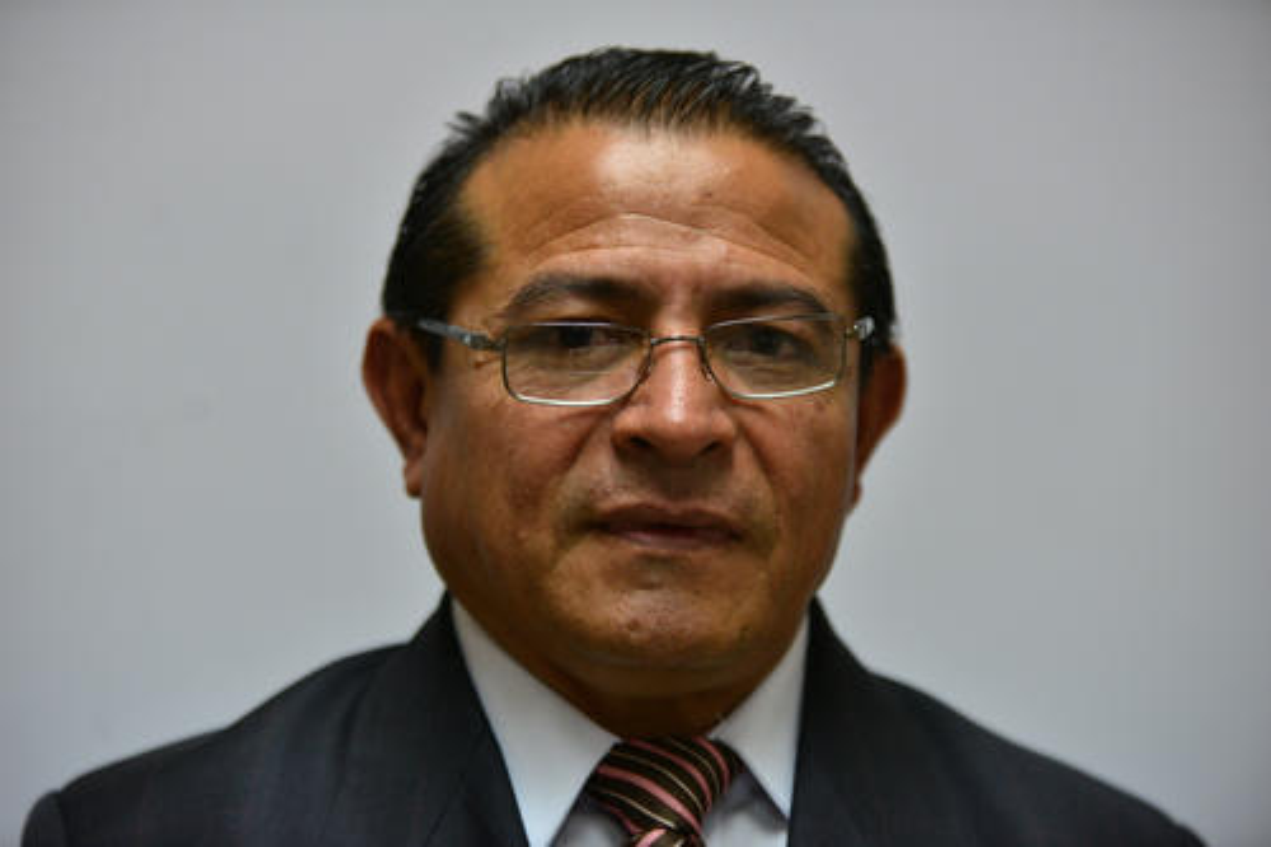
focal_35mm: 130
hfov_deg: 15.8
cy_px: 424
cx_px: 636
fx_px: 4588
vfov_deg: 10.5
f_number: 2.8
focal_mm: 130
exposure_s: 1/400
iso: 800
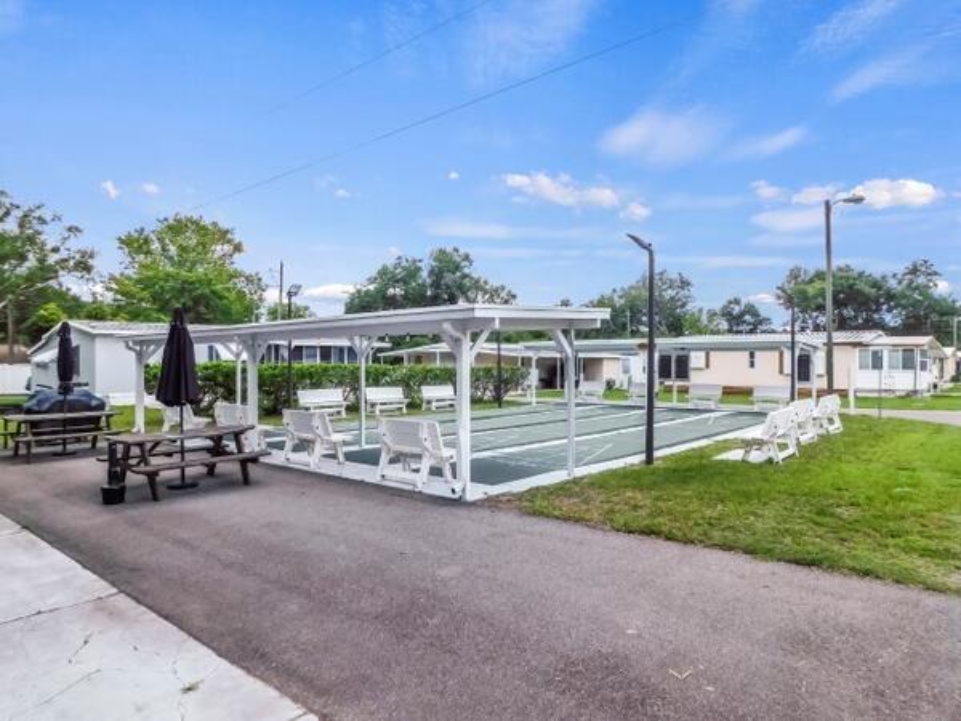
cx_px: 480
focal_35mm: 23
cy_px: 360
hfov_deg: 73.9
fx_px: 639
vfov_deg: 58.9
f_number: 3
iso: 125
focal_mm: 4
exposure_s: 1/1000
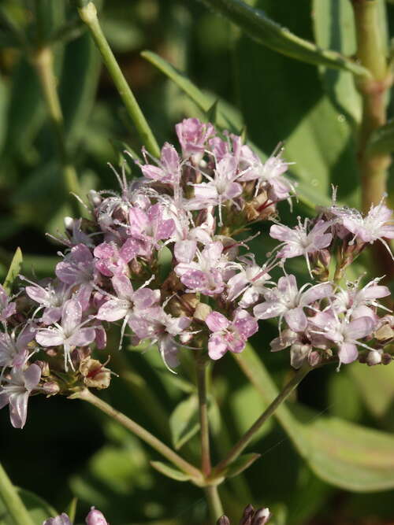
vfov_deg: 9.9
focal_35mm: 199
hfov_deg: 7.5
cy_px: 262
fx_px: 3021
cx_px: 197
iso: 100
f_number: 9.5
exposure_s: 1/180
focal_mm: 50.48
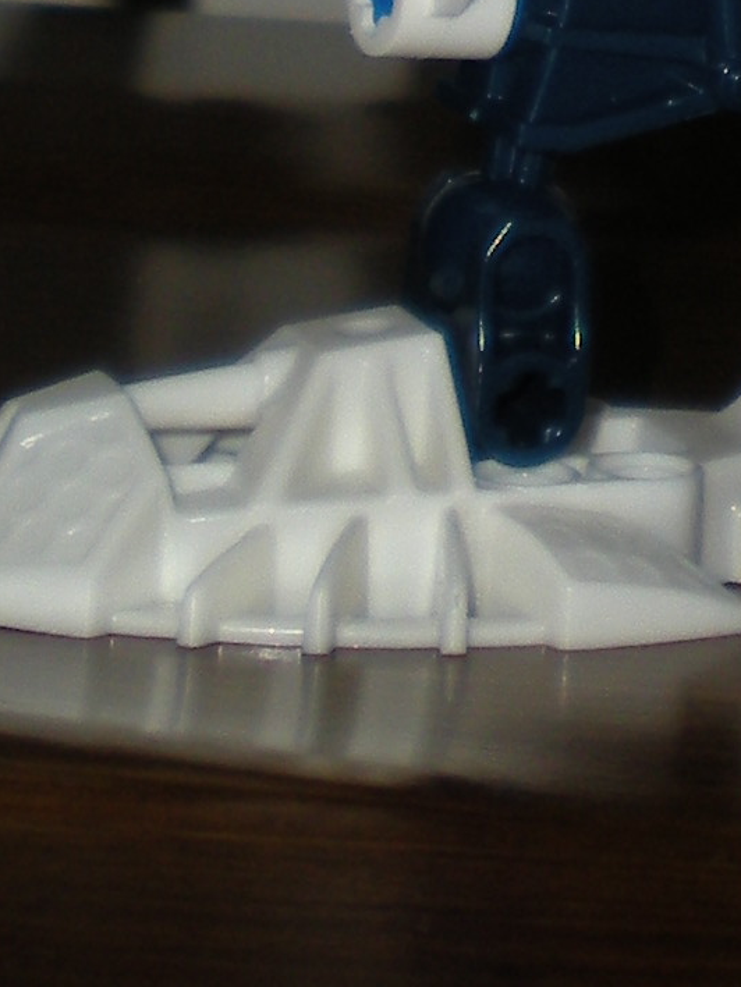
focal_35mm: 175
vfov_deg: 10.3
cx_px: 1011
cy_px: -1073
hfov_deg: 8.4
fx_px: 4993
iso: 64
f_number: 3.1
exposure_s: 1/60
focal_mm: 6.3
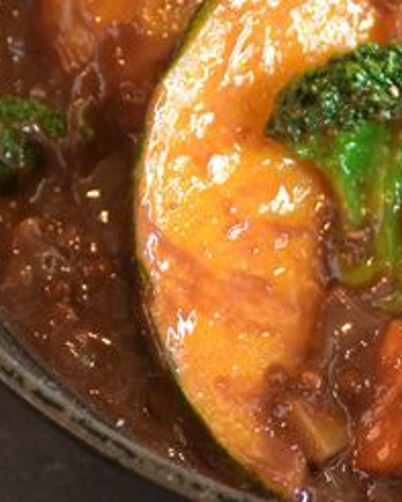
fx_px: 4176
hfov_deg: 5.5
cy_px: 285
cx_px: 429
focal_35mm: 281
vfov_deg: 6.9
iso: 320
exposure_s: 1/50
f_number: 2.8
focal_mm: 46
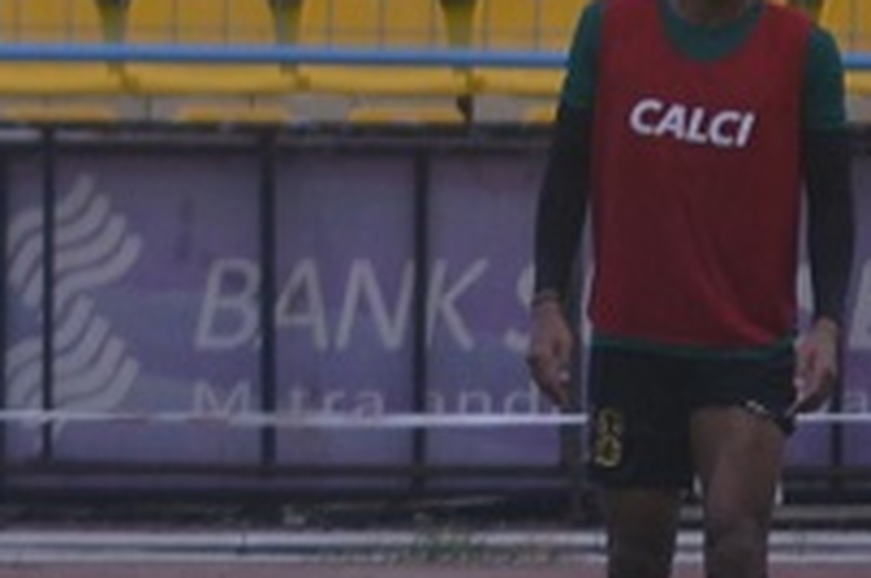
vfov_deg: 1.1
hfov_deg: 1.6
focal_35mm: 1286
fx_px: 31064
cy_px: 86
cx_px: -345
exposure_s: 1/500
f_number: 5.6
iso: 220
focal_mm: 180
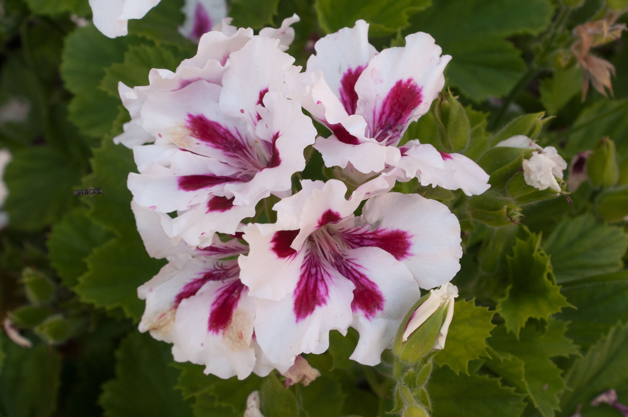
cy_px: 208
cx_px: 314
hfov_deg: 29.9
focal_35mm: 68
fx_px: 1177
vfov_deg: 20.1
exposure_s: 1/125
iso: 400
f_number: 11
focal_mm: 45
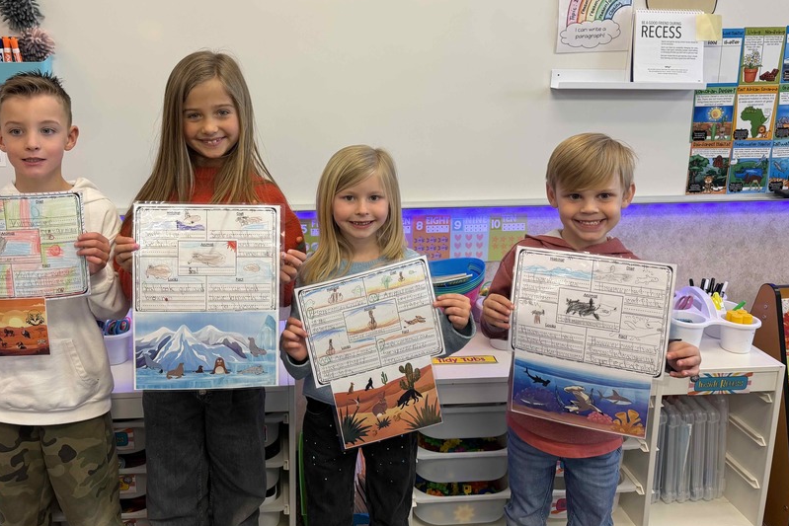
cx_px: 322
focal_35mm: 32
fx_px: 701
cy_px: 205
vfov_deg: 40.9
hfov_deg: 58.3
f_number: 1.78
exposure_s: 1/60
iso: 125
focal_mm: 6.76
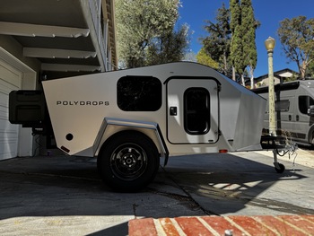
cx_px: 157
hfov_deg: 71.6
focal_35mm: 24
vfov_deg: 56.9
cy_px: 118
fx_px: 218
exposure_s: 1/842
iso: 80
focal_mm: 6.76
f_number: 1.78
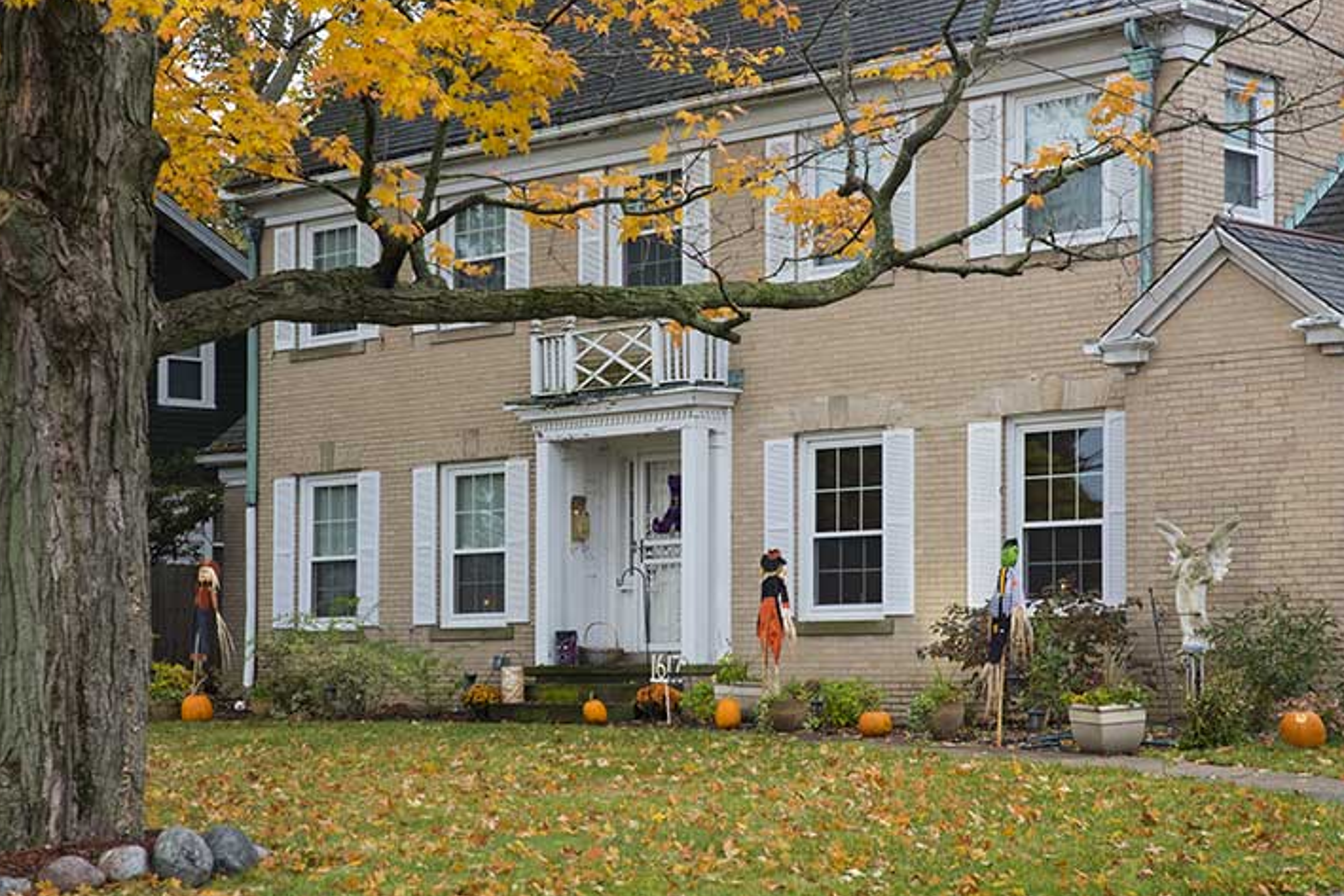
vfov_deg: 18.4
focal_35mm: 74
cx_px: 681
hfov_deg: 27.3
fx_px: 2763
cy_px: 430
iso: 320
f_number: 8
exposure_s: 1/125
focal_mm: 70
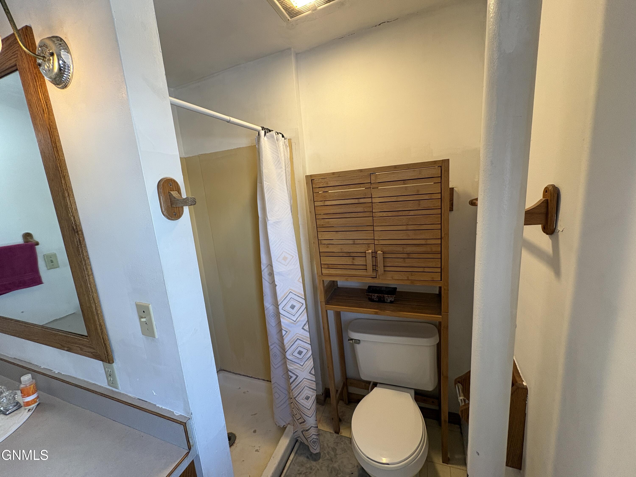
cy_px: 238
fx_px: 257
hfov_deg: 102.1
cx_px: 318
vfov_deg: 85.7
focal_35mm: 14
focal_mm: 2.22
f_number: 2.2
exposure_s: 1/60
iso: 160
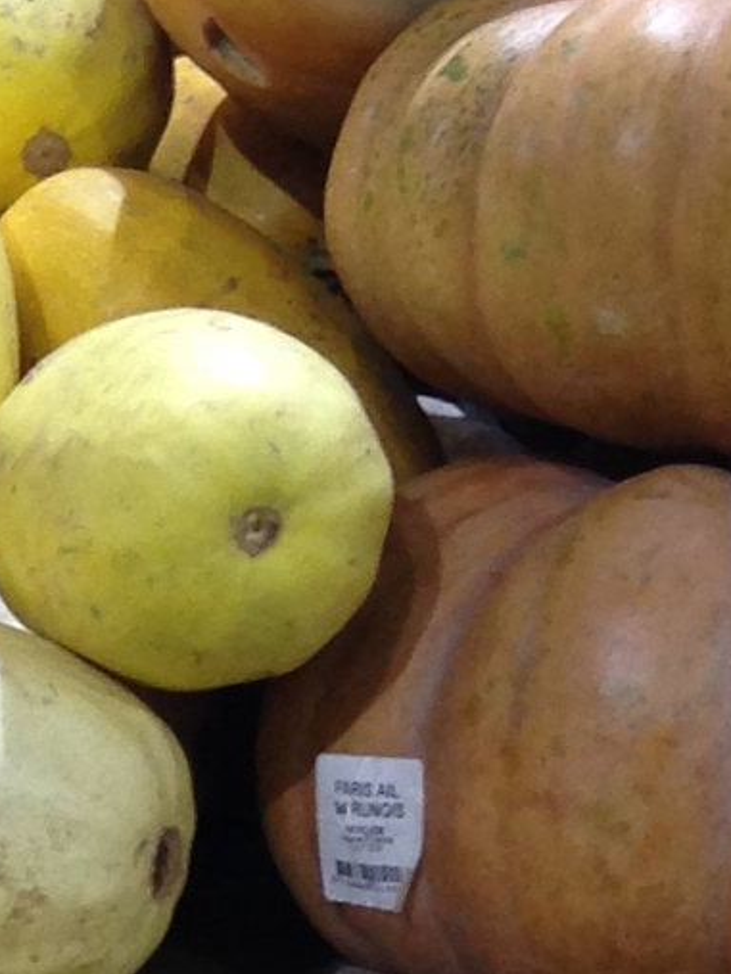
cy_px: 1559
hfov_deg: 6.7
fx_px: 5969
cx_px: -984
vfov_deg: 9.0
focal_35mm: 212
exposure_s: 1/20
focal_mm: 4.12
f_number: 2.4
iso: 64
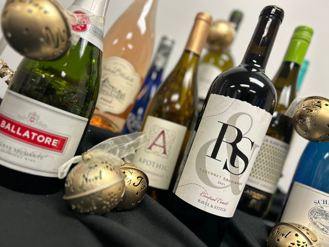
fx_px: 247
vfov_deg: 53.1
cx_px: 164
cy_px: 124
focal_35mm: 26
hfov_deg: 67.3
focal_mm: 5.7
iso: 80
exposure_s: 1/120
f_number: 1.5
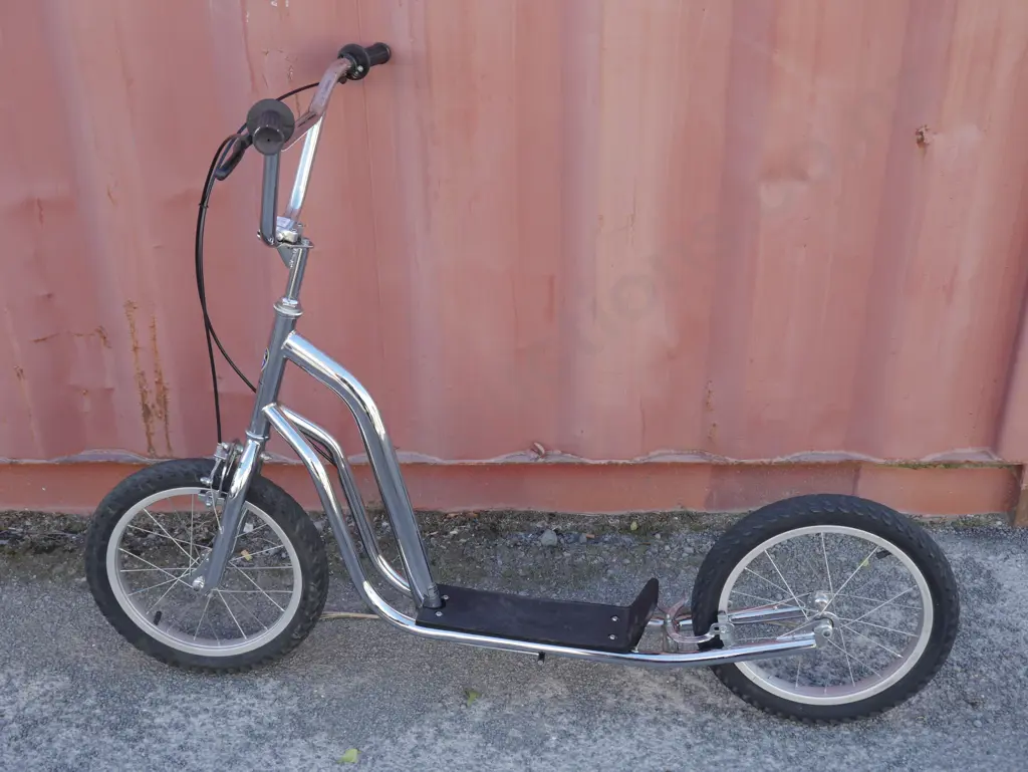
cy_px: 386
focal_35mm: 40
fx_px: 1188
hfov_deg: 46.8
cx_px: 514
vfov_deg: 36.0
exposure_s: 1/125
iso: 200
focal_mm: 20
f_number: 5.6
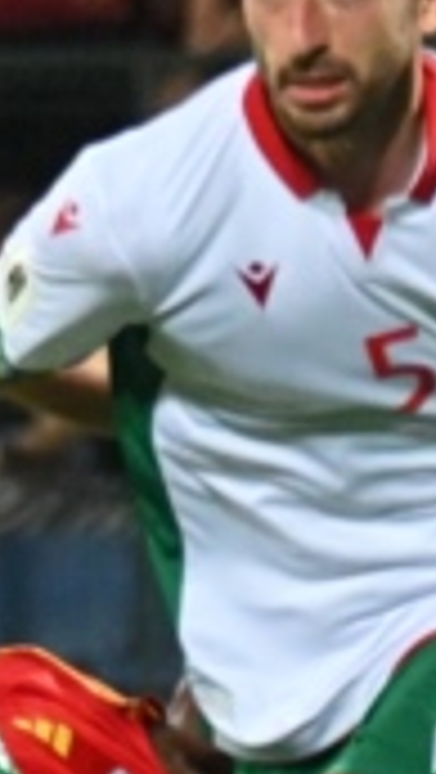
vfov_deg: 1.2
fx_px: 38297
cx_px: -589
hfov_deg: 0.7
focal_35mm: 1867
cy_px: 425
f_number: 6.3
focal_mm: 300
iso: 8000
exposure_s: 1/1250
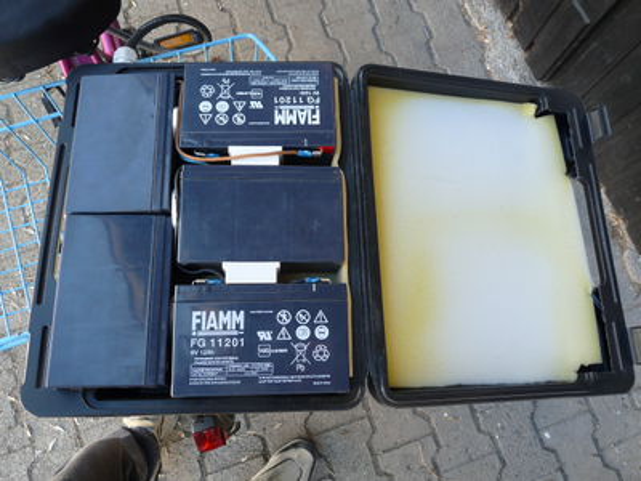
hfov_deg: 65.3
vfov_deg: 51.4
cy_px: 240
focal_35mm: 27
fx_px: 500
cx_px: 320
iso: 100
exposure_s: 1/50
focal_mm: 4.8
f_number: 2.8
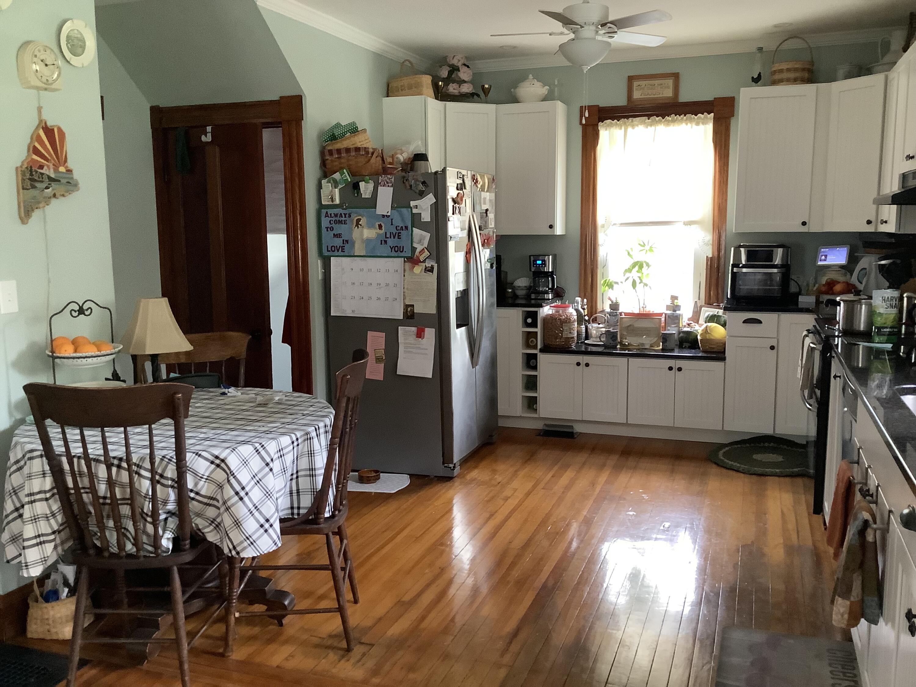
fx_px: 820
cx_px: 458
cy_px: 344
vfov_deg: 45.4
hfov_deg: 58.4
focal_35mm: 31
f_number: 2.4
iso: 320
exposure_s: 1/30
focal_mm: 3.3
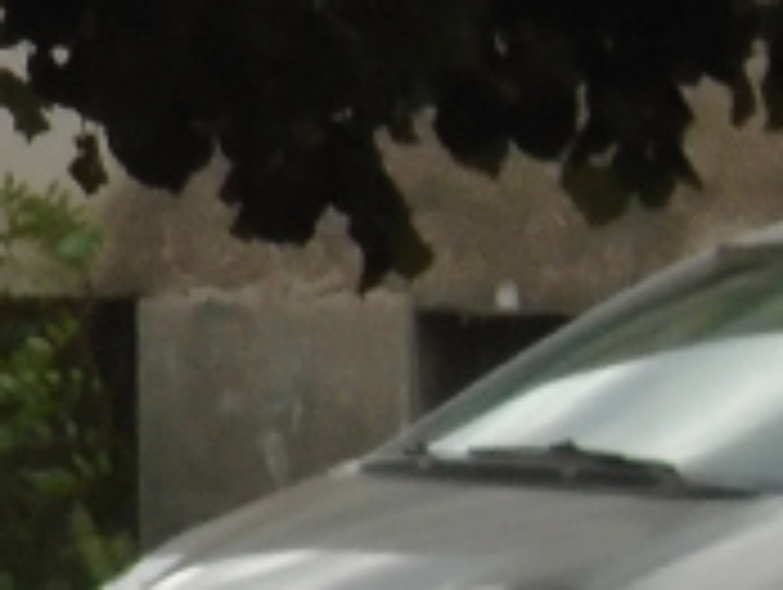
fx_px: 12322
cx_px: -1804
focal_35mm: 544
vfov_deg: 2.7
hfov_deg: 3.5
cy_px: -189
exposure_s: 1/250
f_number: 6.1
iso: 100
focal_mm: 14
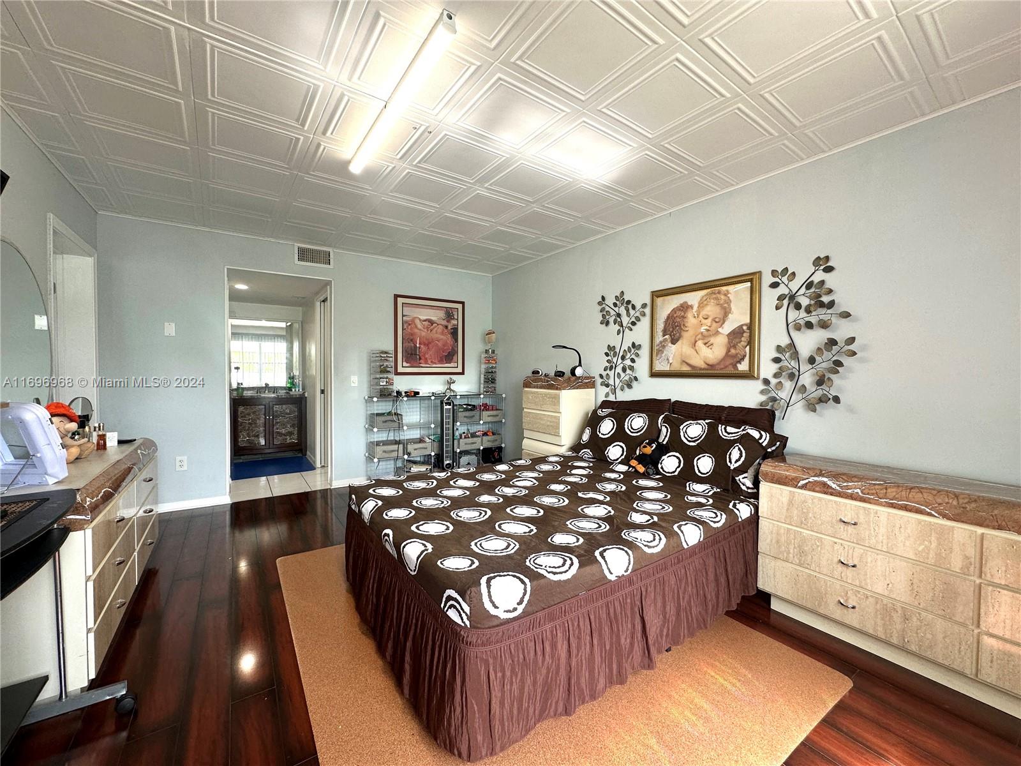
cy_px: 383
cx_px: 510
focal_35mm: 14
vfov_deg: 85.7
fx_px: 413
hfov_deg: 102.1
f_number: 2.2
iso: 100
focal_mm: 2.22
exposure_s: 1/120
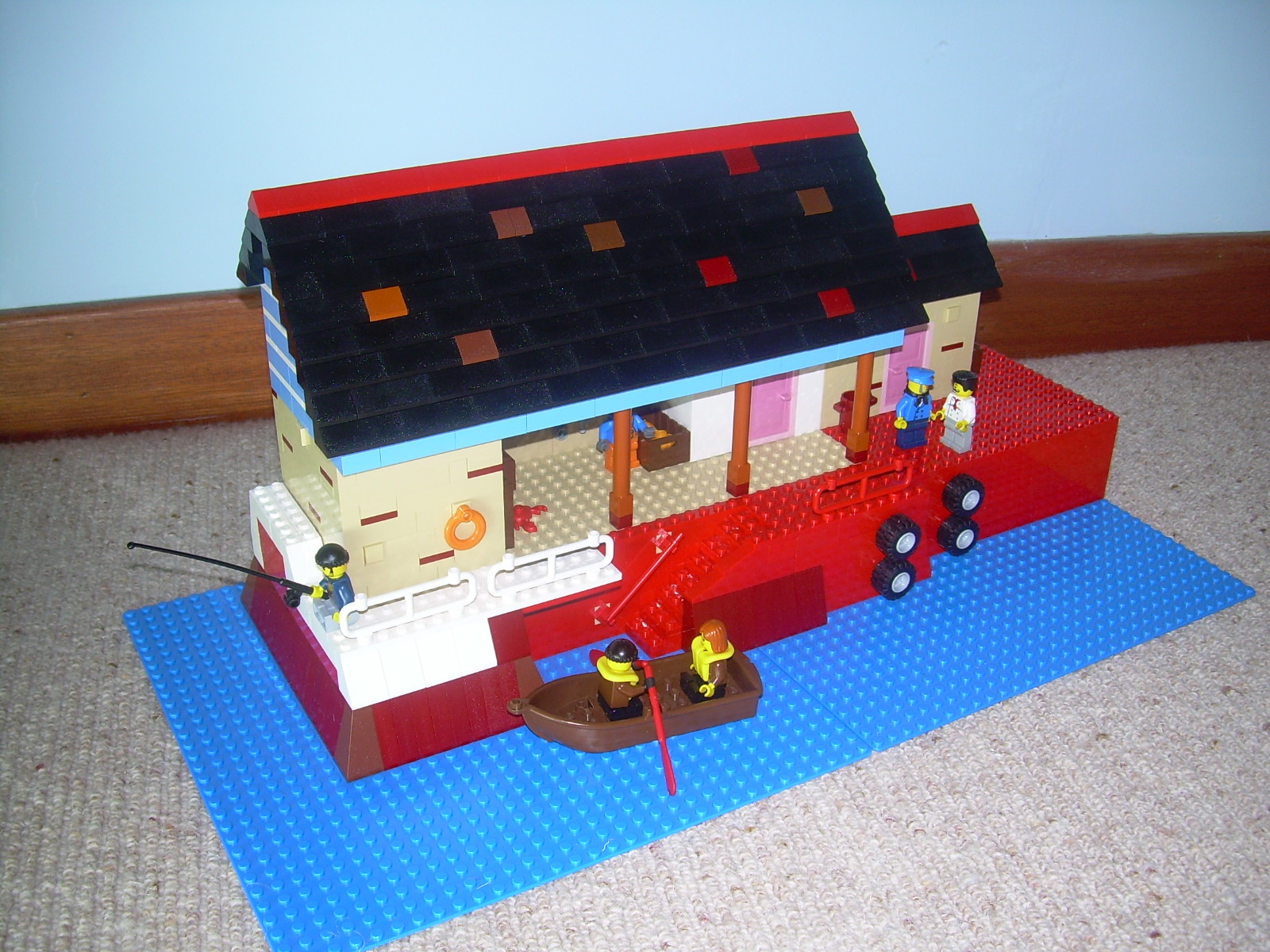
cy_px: 476
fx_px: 1394
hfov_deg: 49.0
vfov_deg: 37.7
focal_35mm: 38
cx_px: 635
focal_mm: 6.3
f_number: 2.8
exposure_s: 1/60
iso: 50
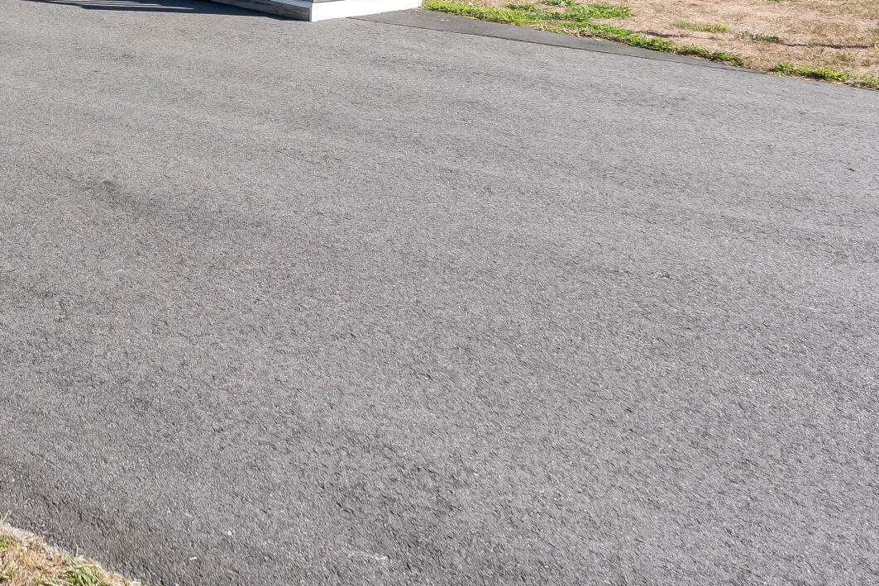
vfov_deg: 24.1
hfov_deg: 33.5
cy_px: -202
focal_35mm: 48
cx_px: -174
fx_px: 1172
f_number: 8
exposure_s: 1/1000
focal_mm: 17
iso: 800
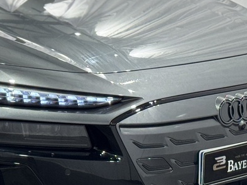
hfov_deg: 10.9
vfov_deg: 8.4
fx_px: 1263
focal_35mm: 177
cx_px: -92
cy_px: 62
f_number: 1.78
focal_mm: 6.76
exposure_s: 1/100
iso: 80
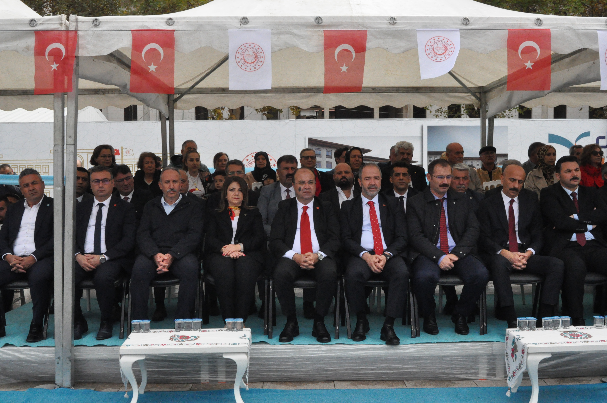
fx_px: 707
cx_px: 304
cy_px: 202
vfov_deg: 31.8
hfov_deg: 46.4
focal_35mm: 42
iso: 3200
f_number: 16
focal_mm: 28
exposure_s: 1/1000
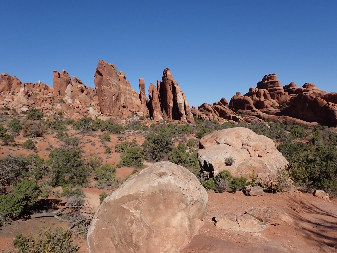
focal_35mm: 30
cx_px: 168
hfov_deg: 60.0
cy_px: 126
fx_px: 292
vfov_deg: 46.8
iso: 100
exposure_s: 1/320
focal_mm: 5.4
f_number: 9
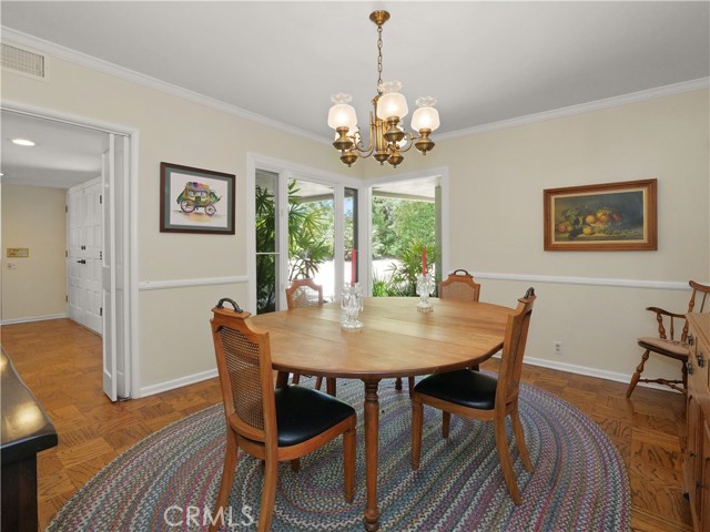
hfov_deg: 94.5
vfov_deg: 78.1
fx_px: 328
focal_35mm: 16
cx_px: 355
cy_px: 266
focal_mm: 8
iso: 1000
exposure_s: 1/25
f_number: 8
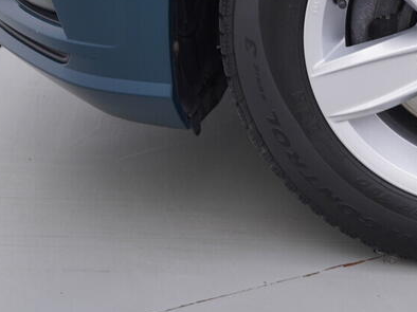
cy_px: 76
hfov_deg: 20.5
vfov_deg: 16.3
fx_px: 1084
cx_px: 492
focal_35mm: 90
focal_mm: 24
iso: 125
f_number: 3.5
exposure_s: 1/60
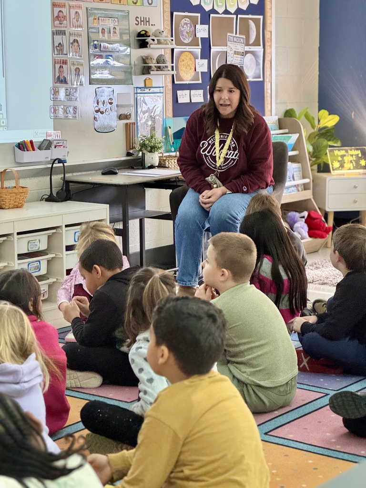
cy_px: 244
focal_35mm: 77
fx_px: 1086
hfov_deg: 19.1
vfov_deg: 25.3
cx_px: 183
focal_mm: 9
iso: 250
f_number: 2.8
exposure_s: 1/60
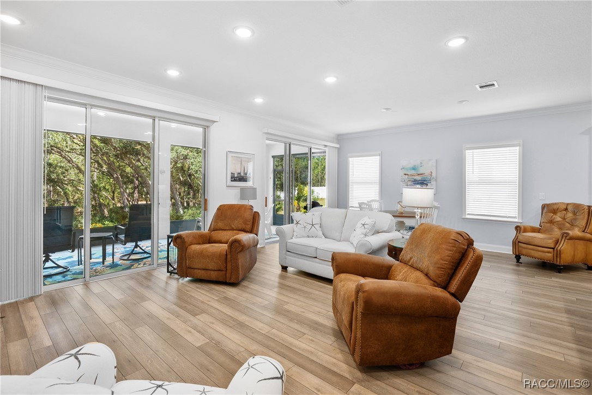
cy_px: 198
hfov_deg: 96.7
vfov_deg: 73.7
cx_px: 296
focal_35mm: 16
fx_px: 263
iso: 400
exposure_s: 1.3
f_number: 8
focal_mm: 16
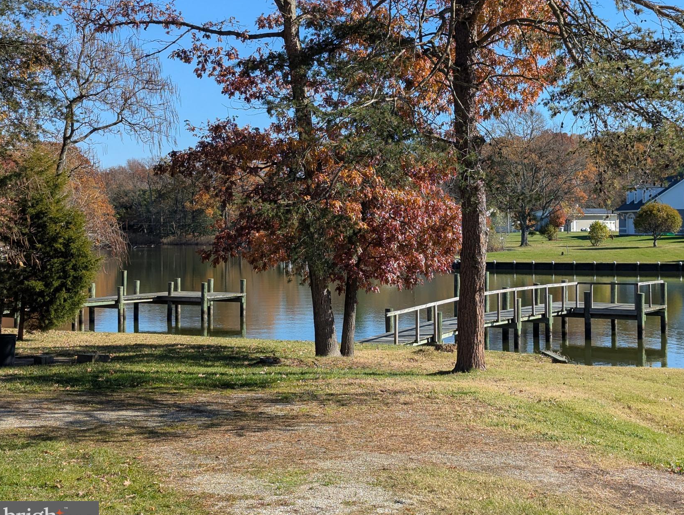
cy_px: 218
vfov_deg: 24.9
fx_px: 1168
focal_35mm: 59
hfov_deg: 32.5
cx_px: 416
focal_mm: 6.81
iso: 45
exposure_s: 1/1727
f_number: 1.85
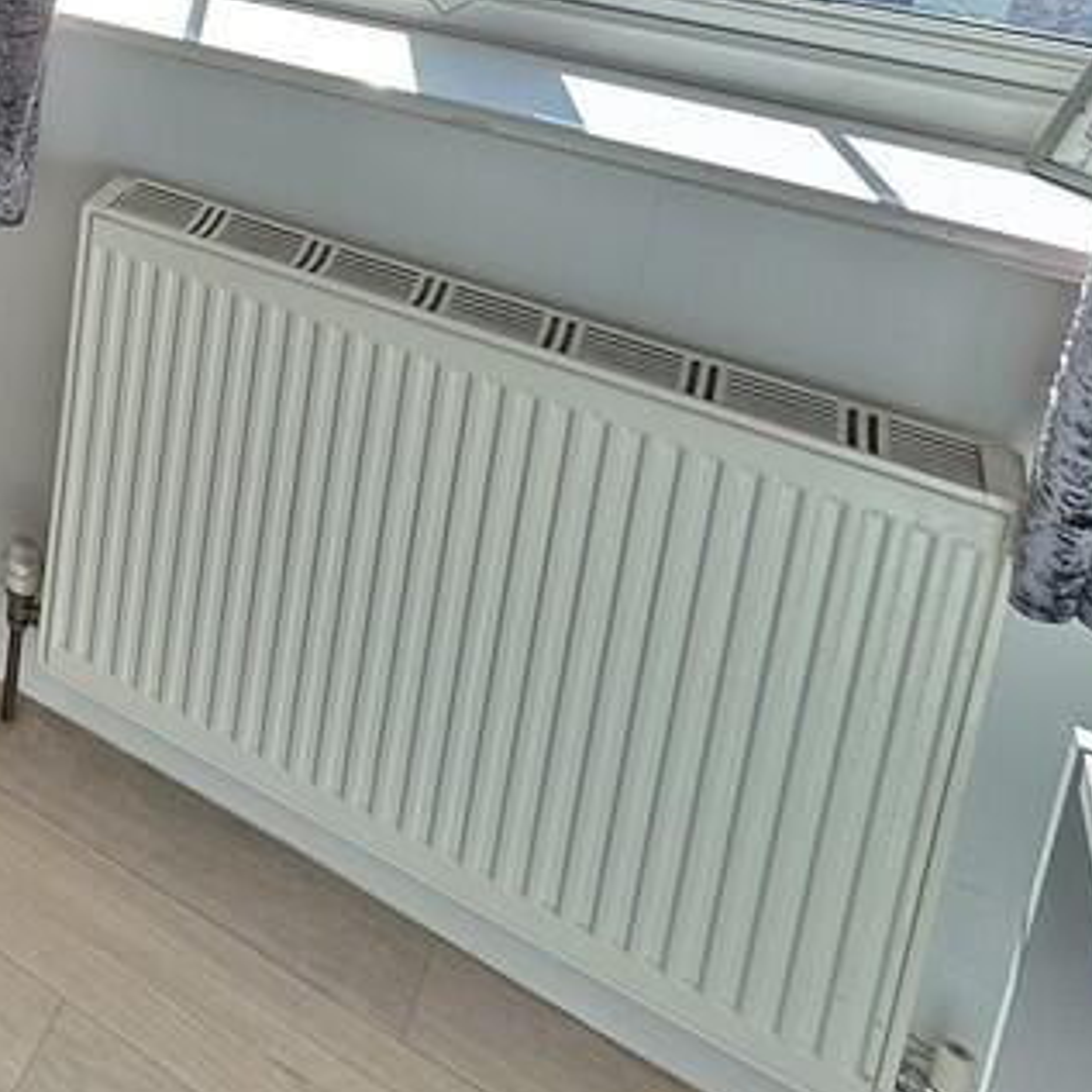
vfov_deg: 34.1
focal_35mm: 40
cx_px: -624
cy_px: -207
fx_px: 1428
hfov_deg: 26.6
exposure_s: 1/123
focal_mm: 2.22
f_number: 2.2
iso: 40
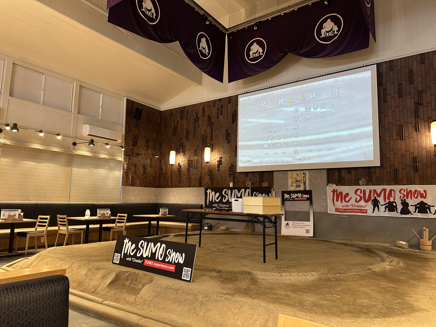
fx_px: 302
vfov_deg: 56.8
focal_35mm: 24
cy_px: 164
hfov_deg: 71.6
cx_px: 218
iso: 200
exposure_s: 1/50
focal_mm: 6.86
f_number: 1.78
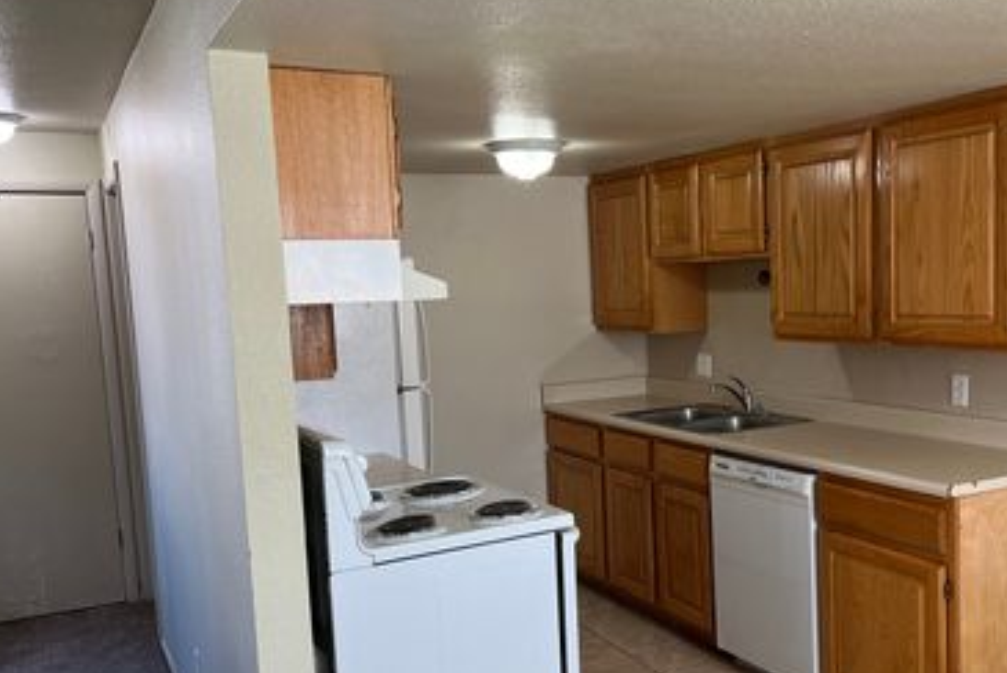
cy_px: 388
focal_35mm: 37
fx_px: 1036
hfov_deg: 51.0
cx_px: 659
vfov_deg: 35.9
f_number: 1.5
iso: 100
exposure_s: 1/120
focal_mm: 5.7
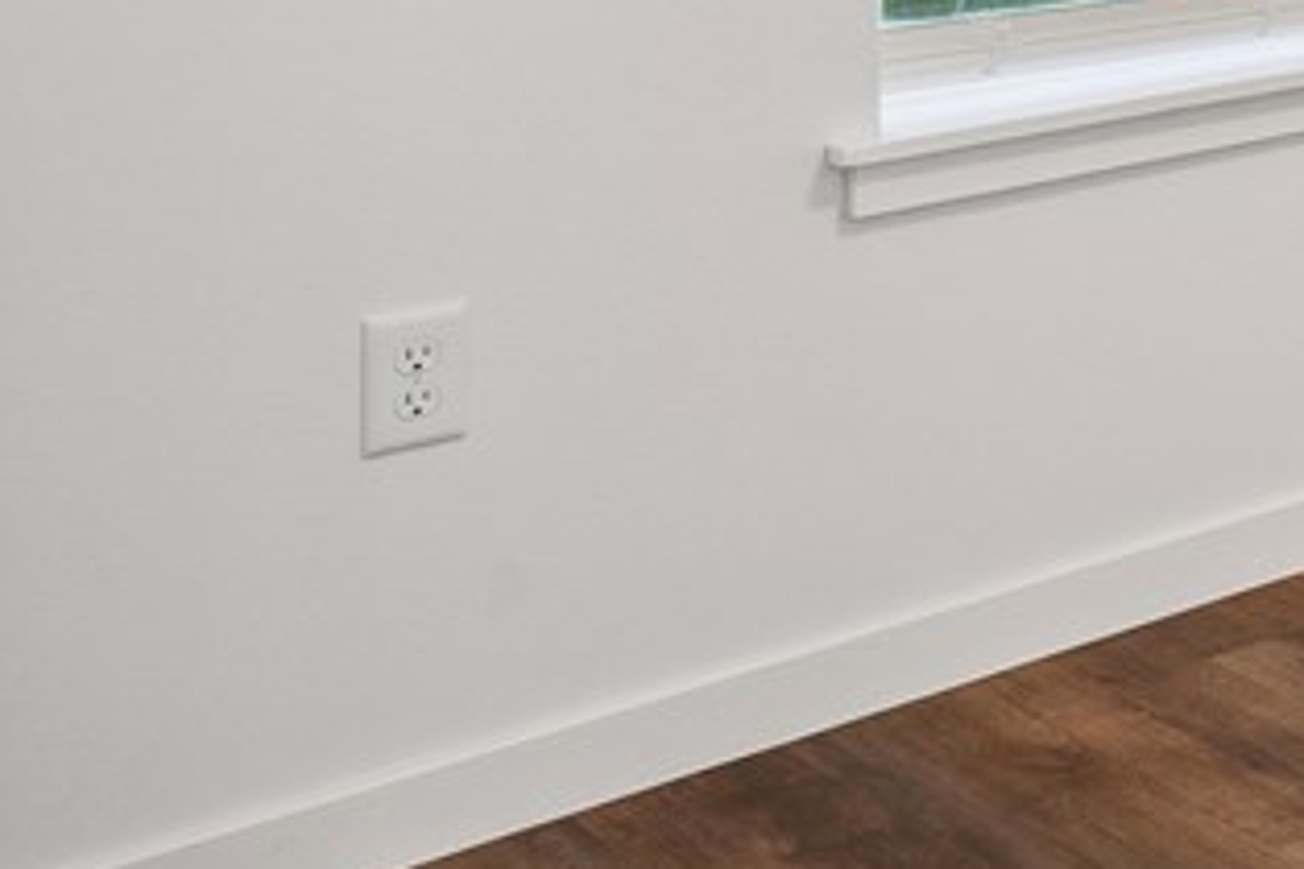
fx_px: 2499
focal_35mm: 69
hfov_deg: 20.3
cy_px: -461
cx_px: 2380
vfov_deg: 17.6
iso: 400
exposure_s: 1/40
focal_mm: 17
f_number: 9
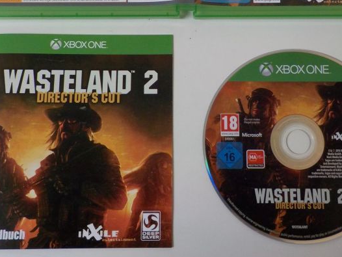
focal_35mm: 57
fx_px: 563
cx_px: 182
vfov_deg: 24.9
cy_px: 21
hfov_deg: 33.8
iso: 160
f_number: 3.3
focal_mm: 4.1
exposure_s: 1/30
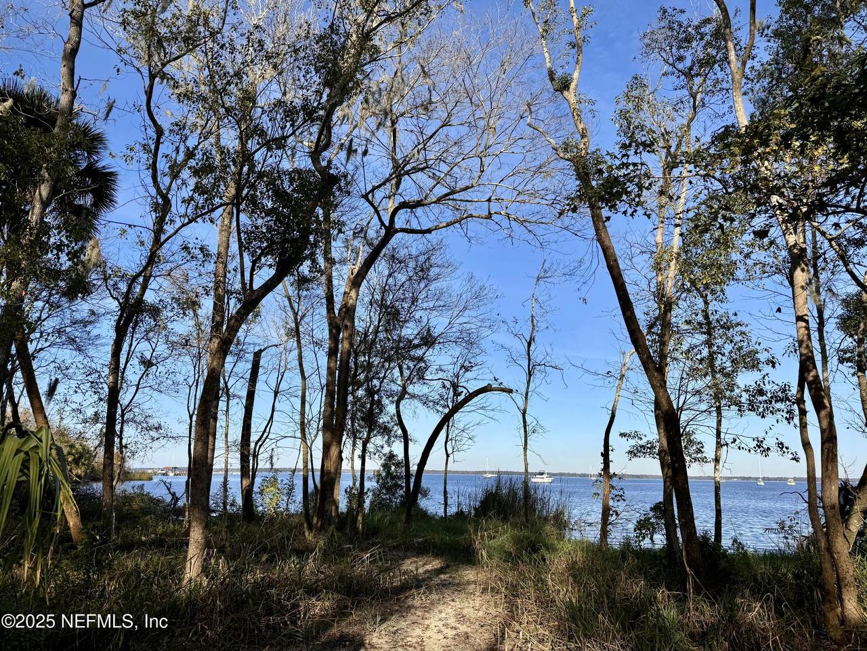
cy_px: 326
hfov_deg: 71.6
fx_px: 601
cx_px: 434
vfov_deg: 56.8
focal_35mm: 24
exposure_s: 1/4310
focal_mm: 6.86
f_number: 1.78
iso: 80
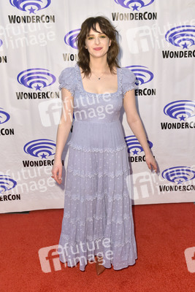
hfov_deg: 41.1
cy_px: 146
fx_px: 260
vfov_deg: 58.7
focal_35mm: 32
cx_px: 98
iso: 320
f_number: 4.5
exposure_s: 1/250
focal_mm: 32
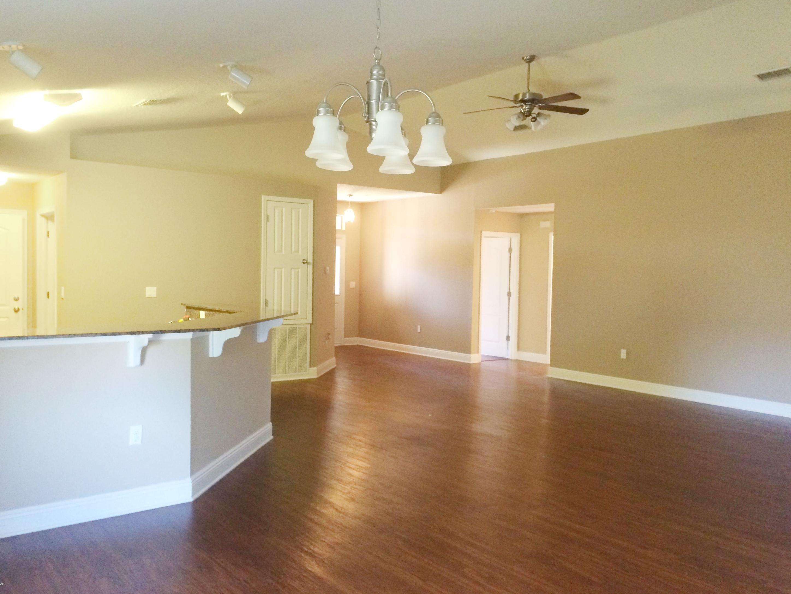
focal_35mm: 30
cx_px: 392
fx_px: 686
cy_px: 296
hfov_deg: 60.0
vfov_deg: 46.8
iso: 320
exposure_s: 1/30
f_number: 2.2
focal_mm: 4.15
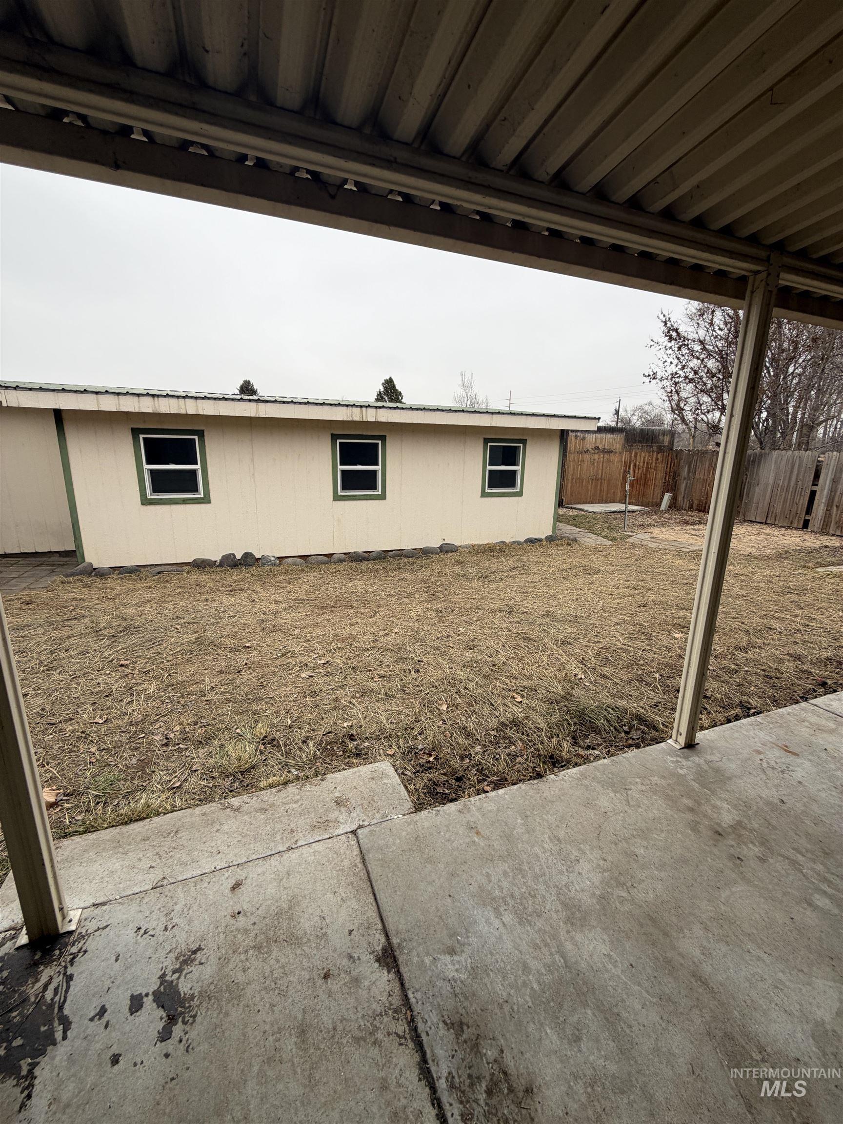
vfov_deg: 102.1
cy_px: 562
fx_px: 455
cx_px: 422
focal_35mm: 14
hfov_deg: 85.7
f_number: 2.2
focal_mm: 2.22
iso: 40
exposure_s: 1/214
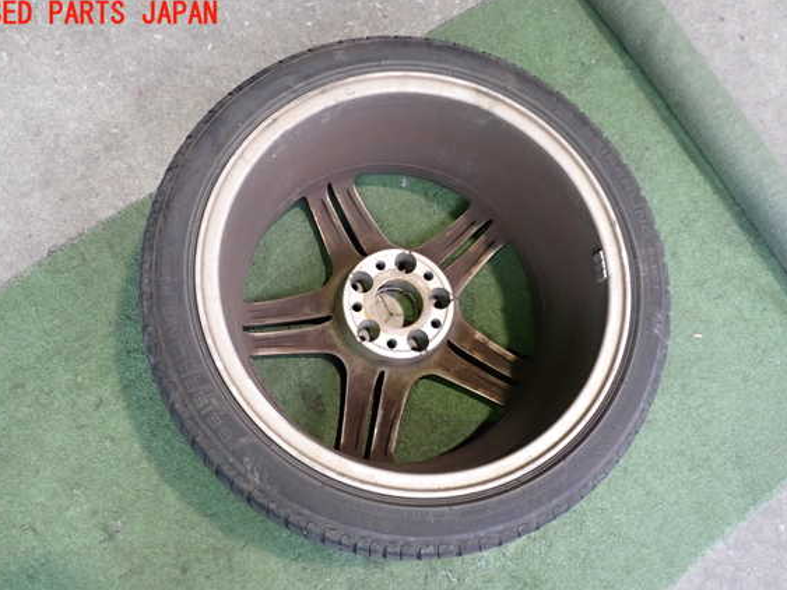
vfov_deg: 44.1
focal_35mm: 32
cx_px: 383
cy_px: 312
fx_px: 727
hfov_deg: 56.8
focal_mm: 5.4
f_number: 2.3
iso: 320
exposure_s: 1/30
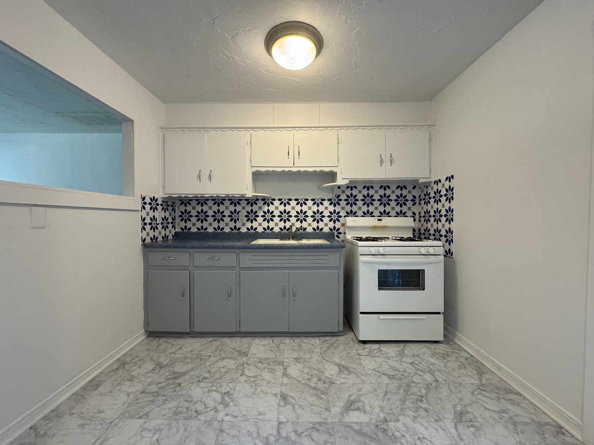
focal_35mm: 14
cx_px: 297
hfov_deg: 102.1
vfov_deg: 85.7
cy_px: 222
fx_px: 240
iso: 250
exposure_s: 1/120
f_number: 2.2
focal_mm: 2.22
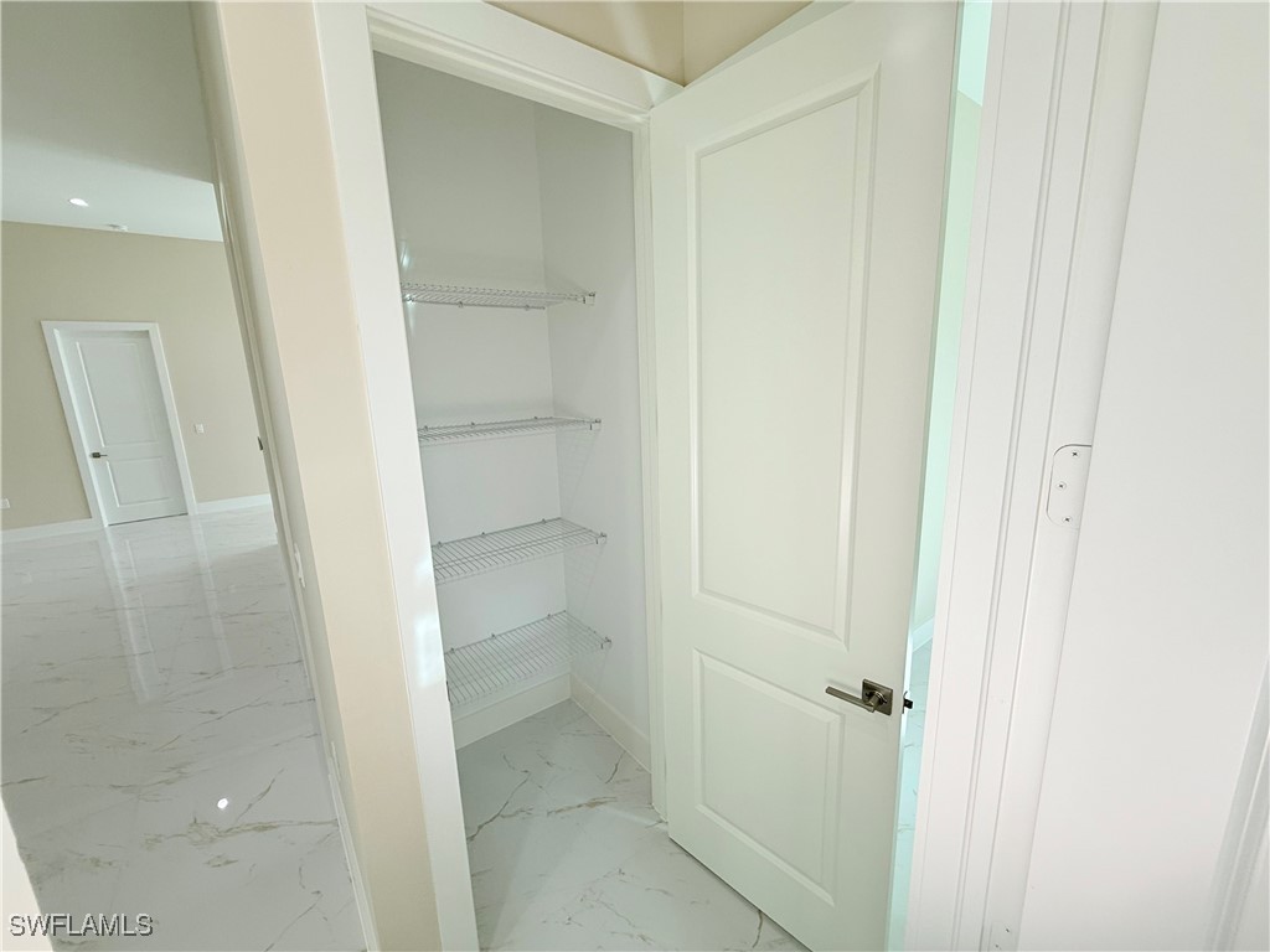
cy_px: 476
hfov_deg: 102.1
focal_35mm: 14
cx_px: 635
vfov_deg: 85.7
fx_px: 514
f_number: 2.2
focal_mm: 2.22
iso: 64
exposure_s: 1/120
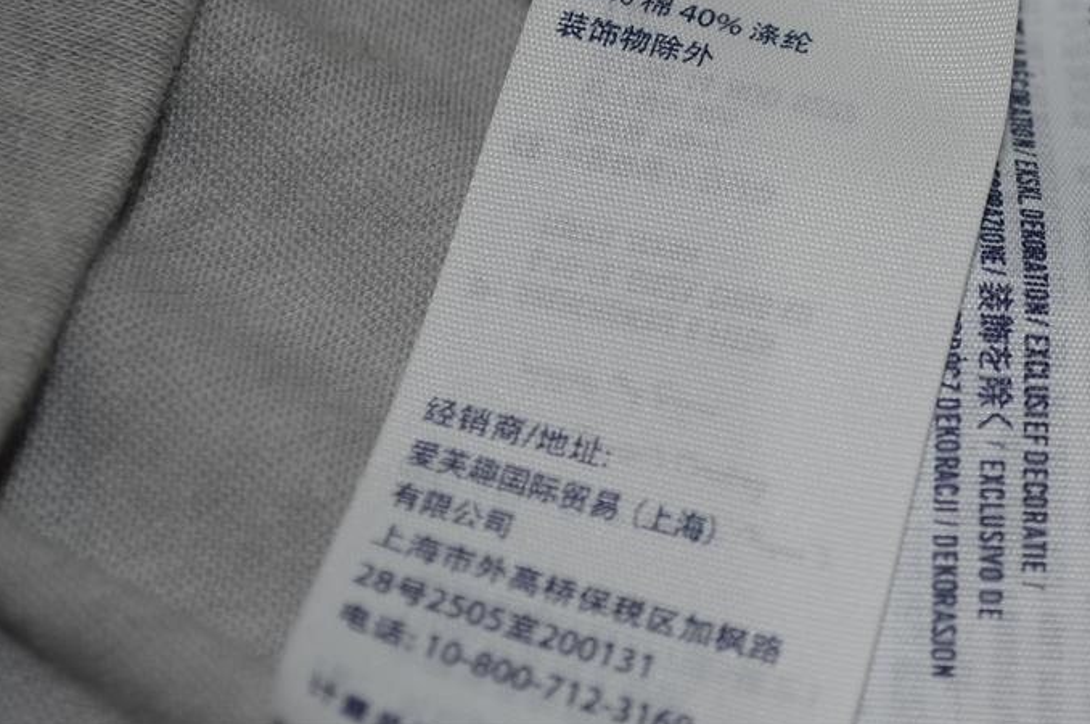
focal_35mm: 123
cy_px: 114
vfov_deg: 11.1
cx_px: 843
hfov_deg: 16.6
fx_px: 3719
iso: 100
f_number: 5.6
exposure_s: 1/60
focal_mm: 48
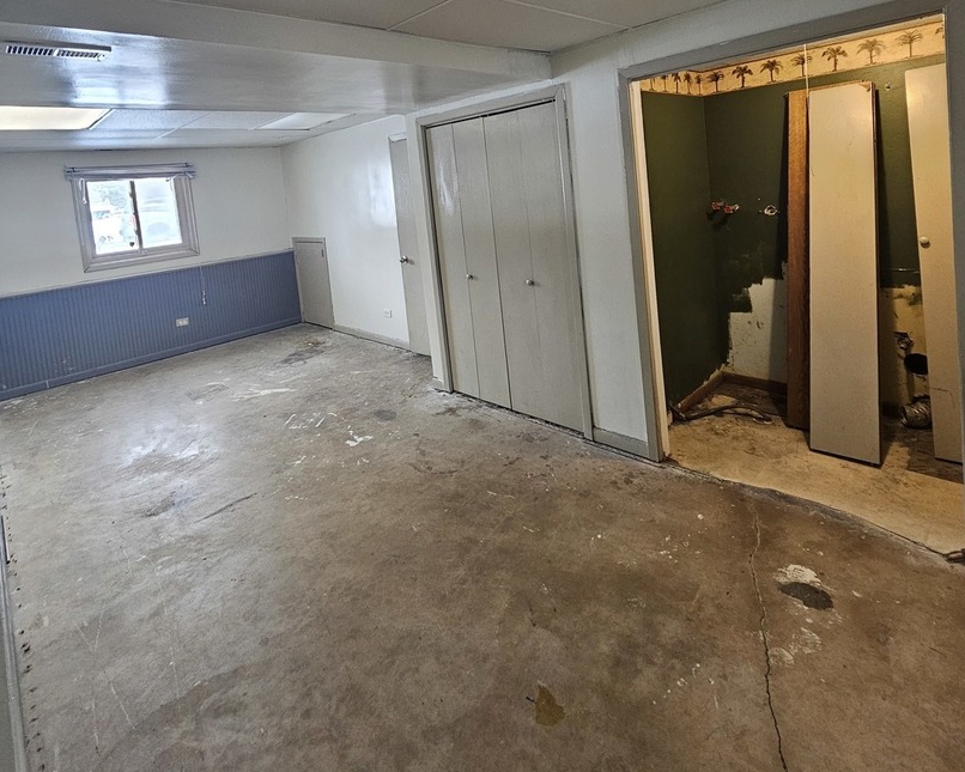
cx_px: 481
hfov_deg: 89.6
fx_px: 486
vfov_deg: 73.0
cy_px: 219
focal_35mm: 17
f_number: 2.2
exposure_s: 1/30
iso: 320
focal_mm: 2.2
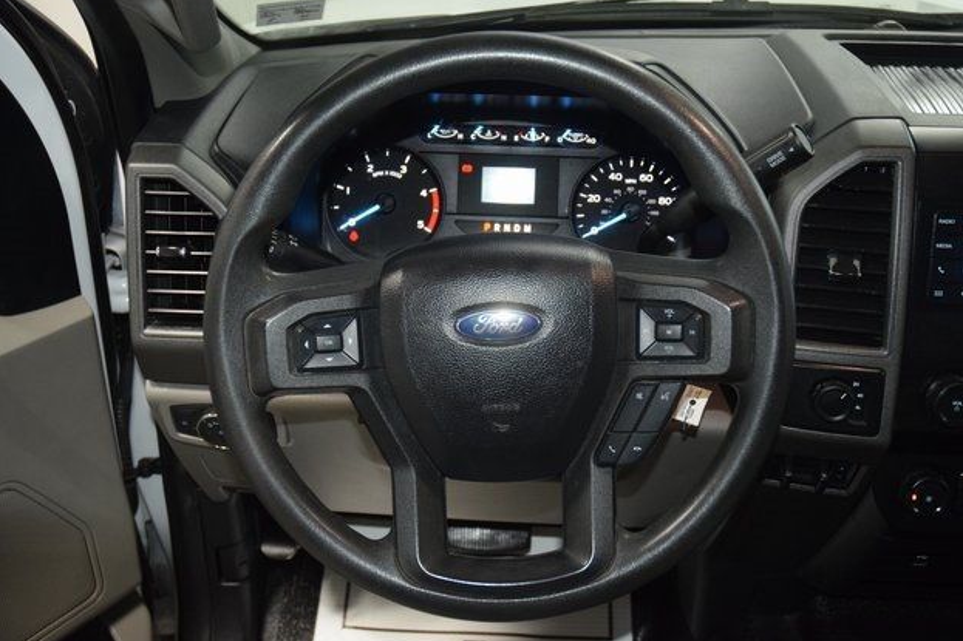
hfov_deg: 51.9
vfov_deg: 35.9
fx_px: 989
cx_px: 493
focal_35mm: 37
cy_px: 317
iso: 1600
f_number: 3.8
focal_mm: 24
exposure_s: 1/80
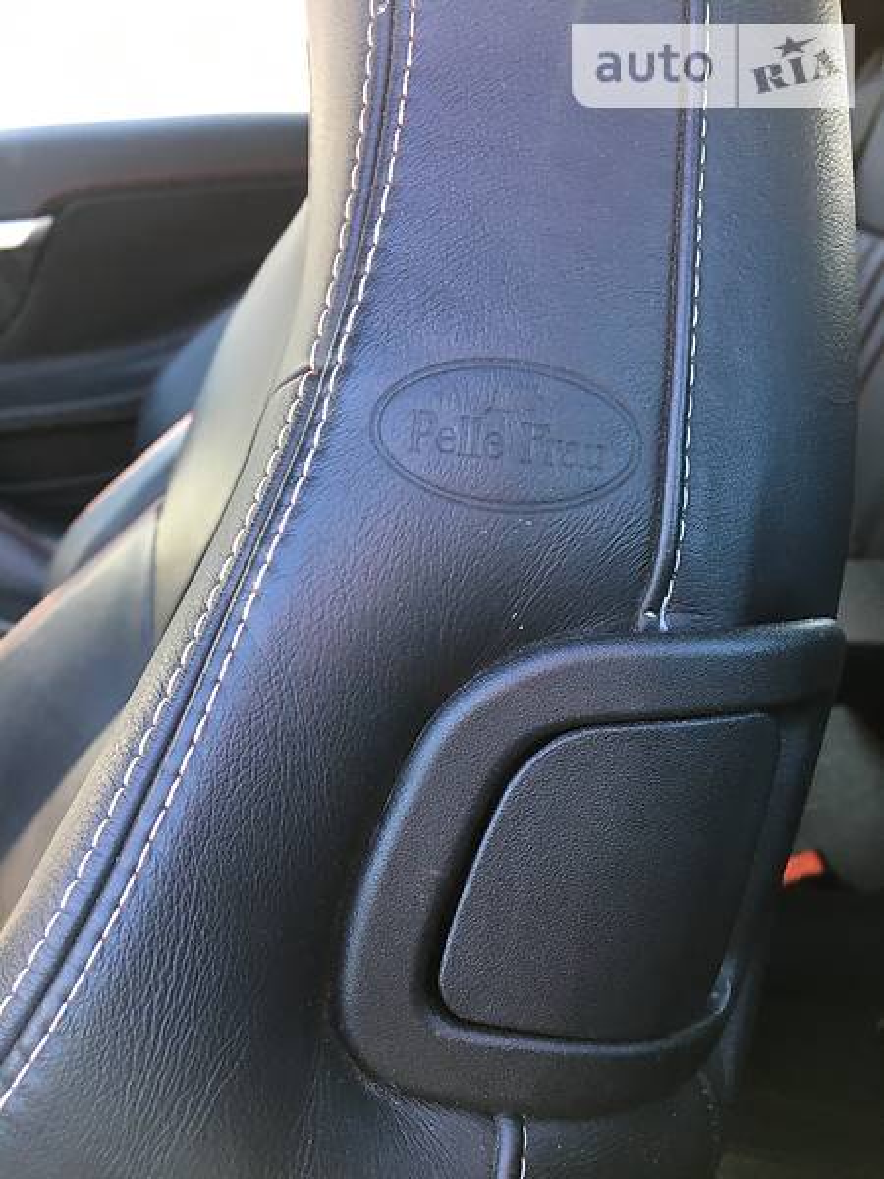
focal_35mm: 29
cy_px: 590
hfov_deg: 48.2
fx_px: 987
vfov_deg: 61.7
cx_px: 442
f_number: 2.2
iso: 40
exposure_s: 1/33
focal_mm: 4.2
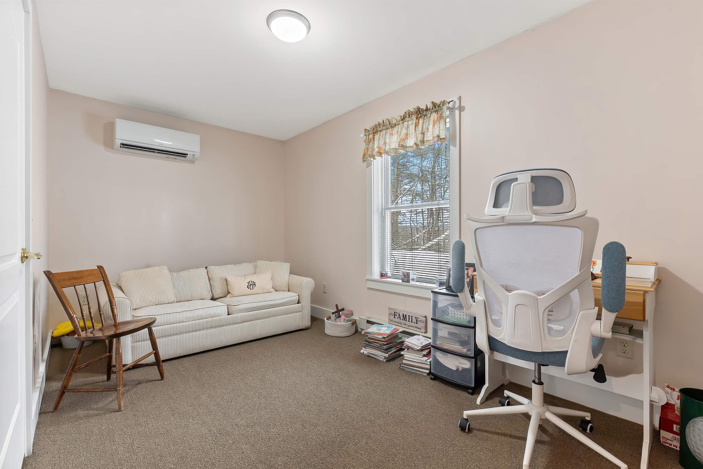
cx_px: 352
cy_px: 234
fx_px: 293
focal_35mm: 15
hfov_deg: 100.4
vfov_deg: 77.3
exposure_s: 1/6
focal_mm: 10
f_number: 9
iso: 500
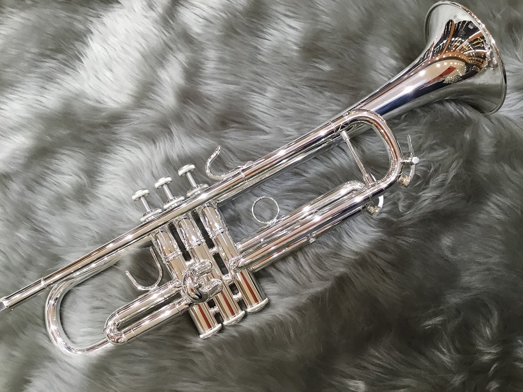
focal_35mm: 31
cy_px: 196
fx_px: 468
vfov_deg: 45.4
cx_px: 262
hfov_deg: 58.4
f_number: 2.4
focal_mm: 3.3
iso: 25
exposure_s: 1/30
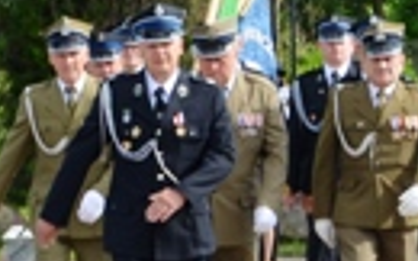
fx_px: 4450
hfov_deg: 5.4
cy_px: 42
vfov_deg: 3.4
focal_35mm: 391
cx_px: 495
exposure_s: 1/250
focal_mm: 52
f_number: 8
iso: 200
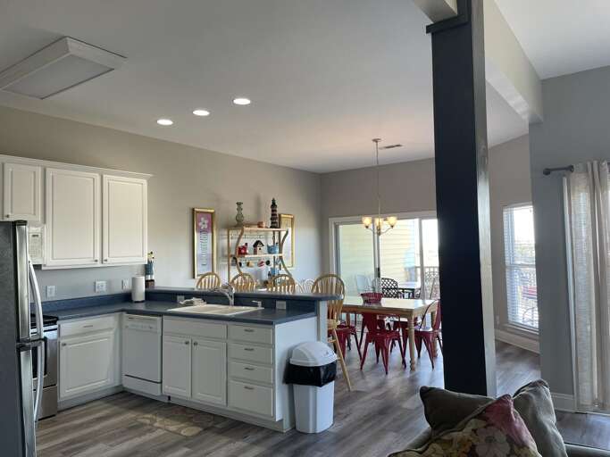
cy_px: 228
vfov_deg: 53.0
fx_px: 458
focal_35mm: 26
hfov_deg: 67.3
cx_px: 305
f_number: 1.6
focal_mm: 4.2
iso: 64
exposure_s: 1/120
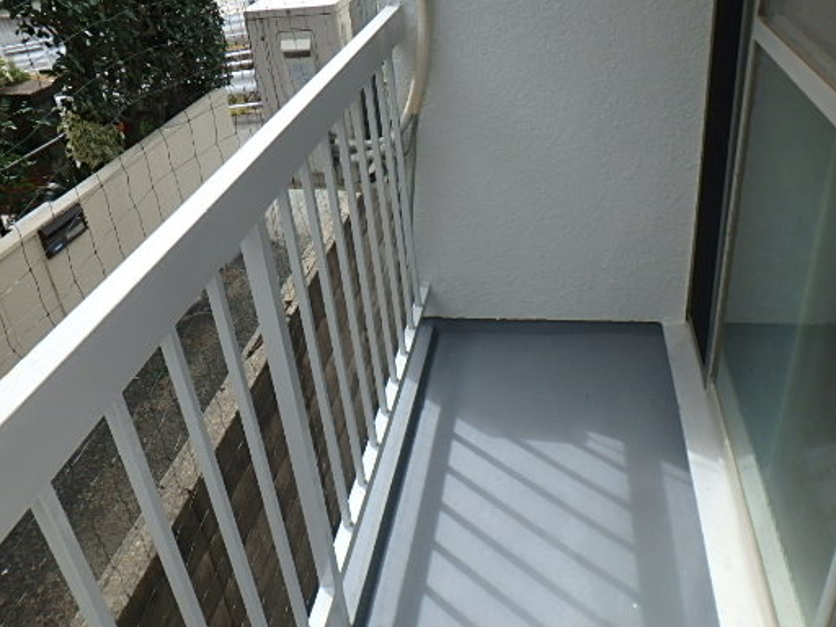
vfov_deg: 46.8
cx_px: 403
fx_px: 725
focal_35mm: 30
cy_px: 289
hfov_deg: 59.9
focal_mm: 4.2
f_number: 3.9
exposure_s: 1/640
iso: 125
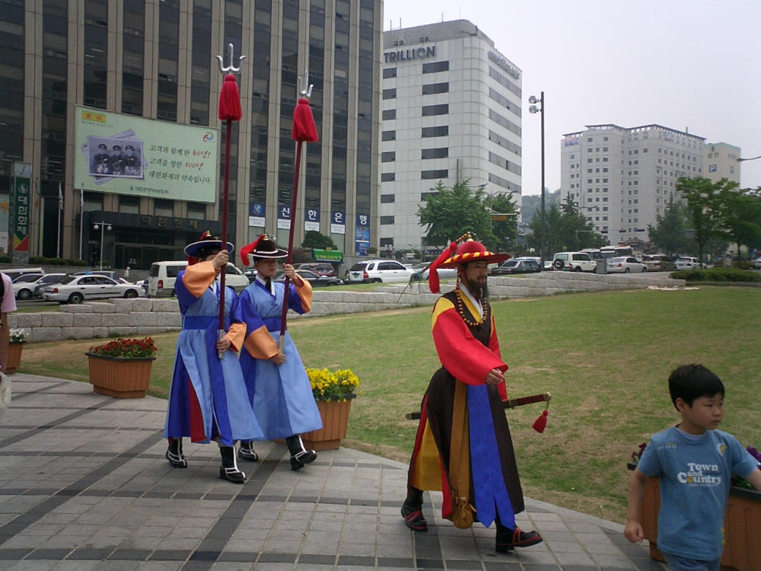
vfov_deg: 38.7
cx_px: 380
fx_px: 813
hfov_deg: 50.1
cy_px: 286
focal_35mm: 37
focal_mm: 5.6
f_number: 3.5
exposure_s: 1/1000
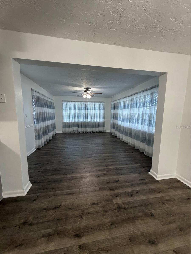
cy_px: 127
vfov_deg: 102.1
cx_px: 96
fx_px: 103
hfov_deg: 85.7
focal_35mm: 14
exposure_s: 1/60
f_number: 2.2
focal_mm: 2.22
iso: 250
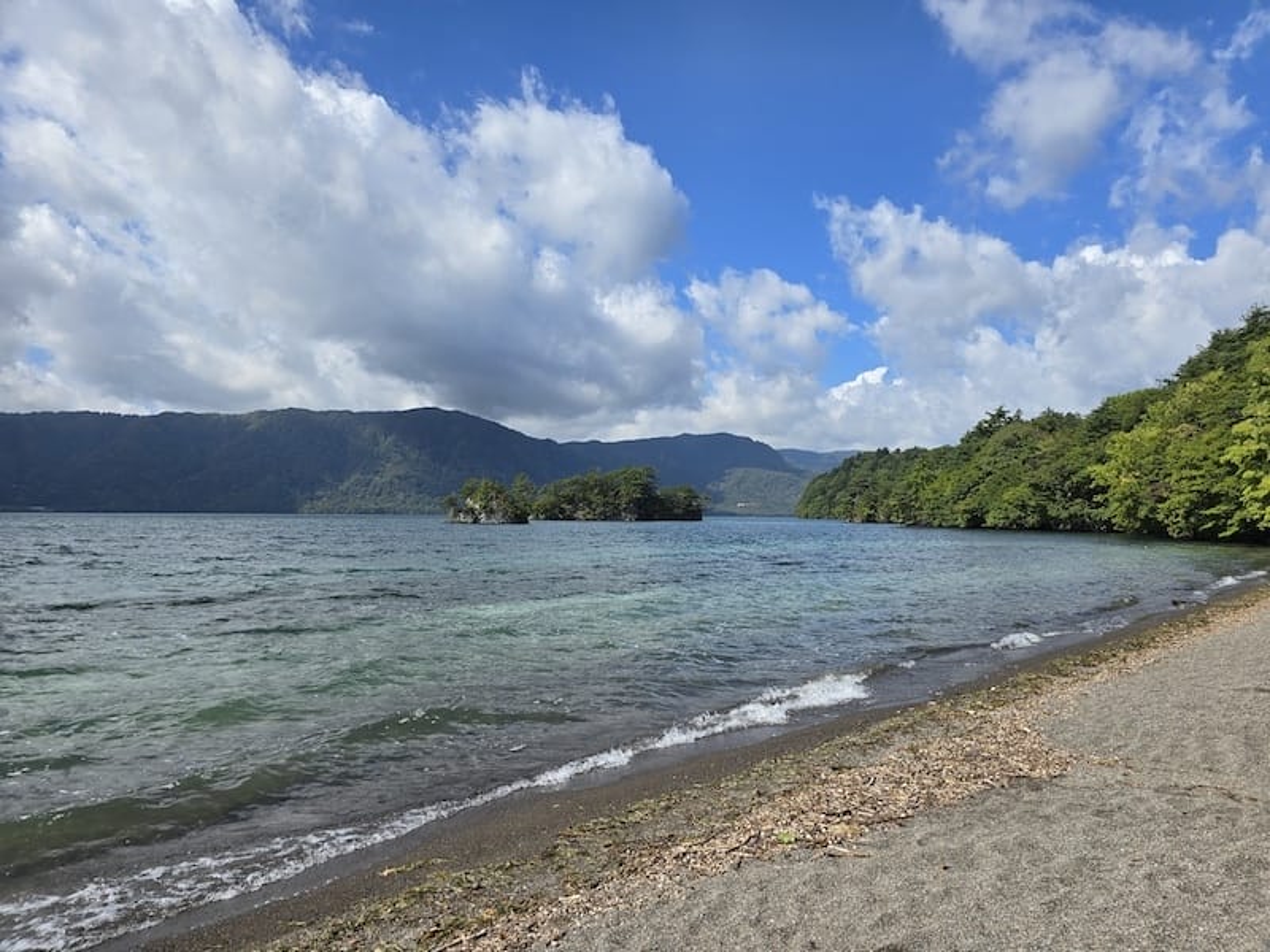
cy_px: 476
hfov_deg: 73.9
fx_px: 844
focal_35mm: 23
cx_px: 635
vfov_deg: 58.9
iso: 12
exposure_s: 1/1002
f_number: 1.7
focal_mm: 6.3
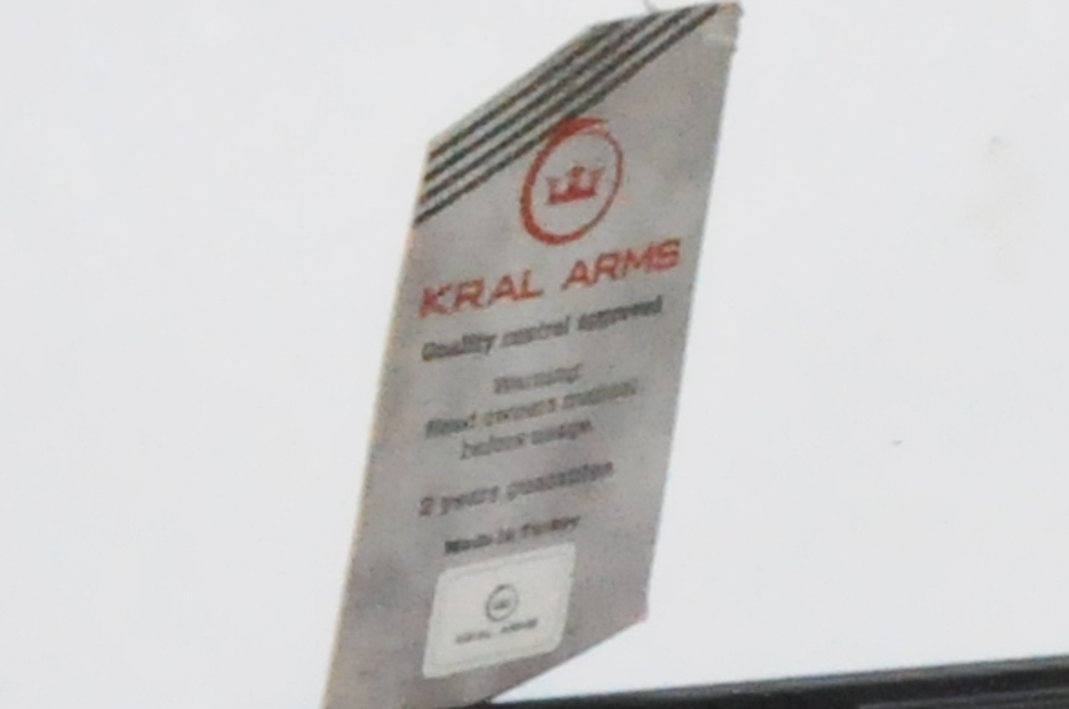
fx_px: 12959
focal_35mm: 437
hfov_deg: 4.5
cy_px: -1026
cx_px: 3610
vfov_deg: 3.1
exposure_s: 1/60
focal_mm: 40
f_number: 29
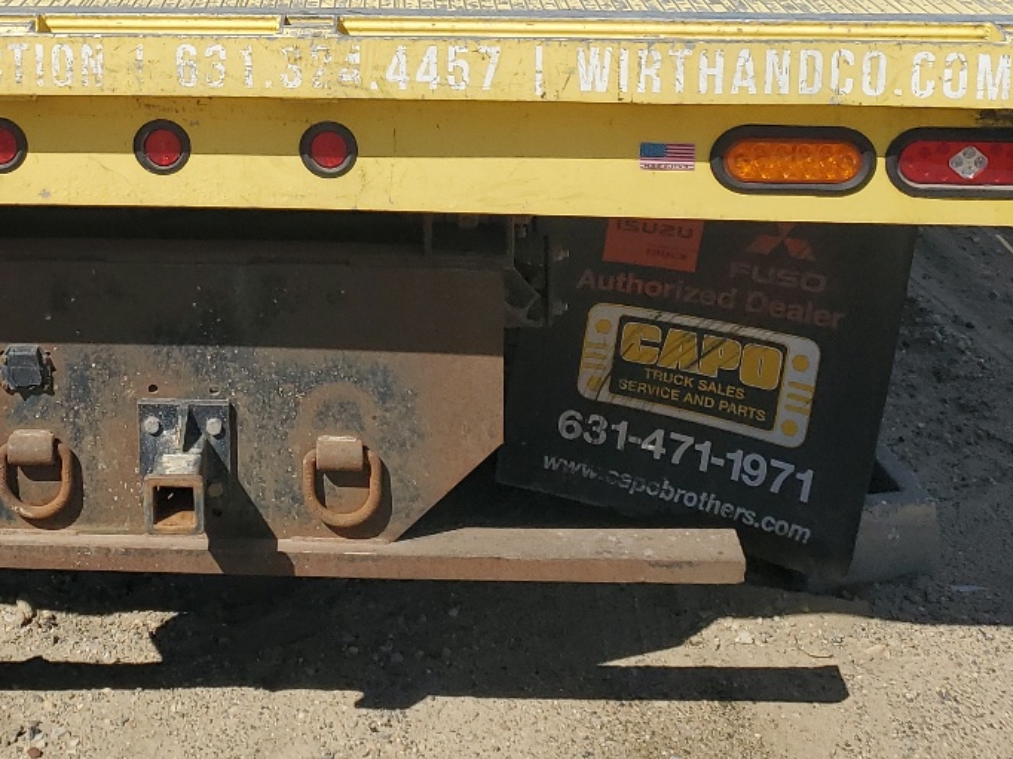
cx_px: 208
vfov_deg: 23.0
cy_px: -10
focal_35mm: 61
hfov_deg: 30.9
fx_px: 1784
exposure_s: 1/10000
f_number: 1.5
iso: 50
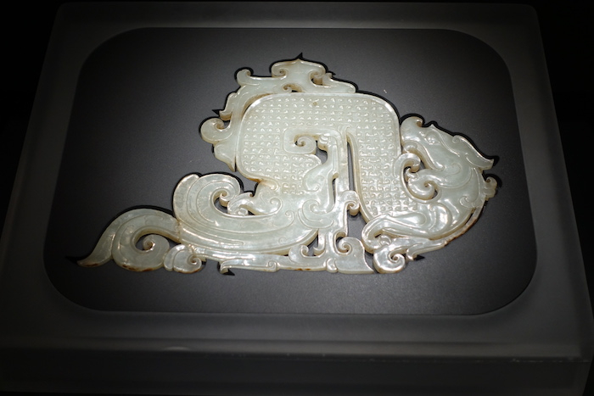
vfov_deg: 24.6
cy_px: 198
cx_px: 297
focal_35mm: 55
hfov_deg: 36.2
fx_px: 908
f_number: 2.8
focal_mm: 20.25
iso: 400
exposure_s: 1/60
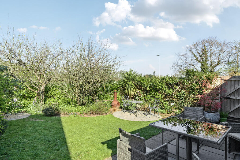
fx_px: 120
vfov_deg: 67.4
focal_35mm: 18
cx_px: 120
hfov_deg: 90.0
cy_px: 80
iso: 400
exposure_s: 1/320
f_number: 8
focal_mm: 12
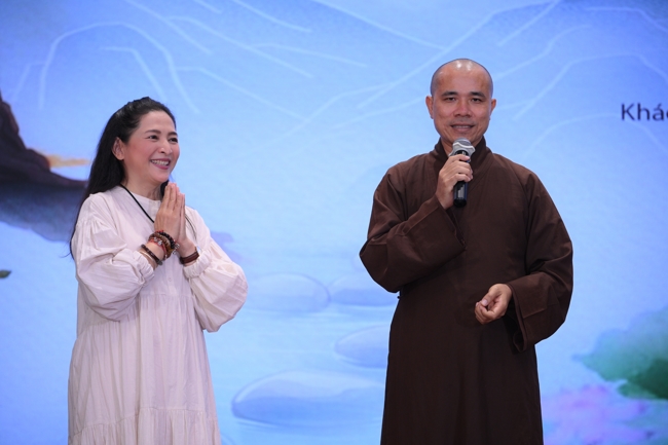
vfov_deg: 13.4
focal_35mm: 102
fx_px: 1892
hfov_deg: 20.0
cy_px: 222
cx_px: 334
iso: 1000
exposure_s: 1/100
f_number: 4
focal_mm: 102
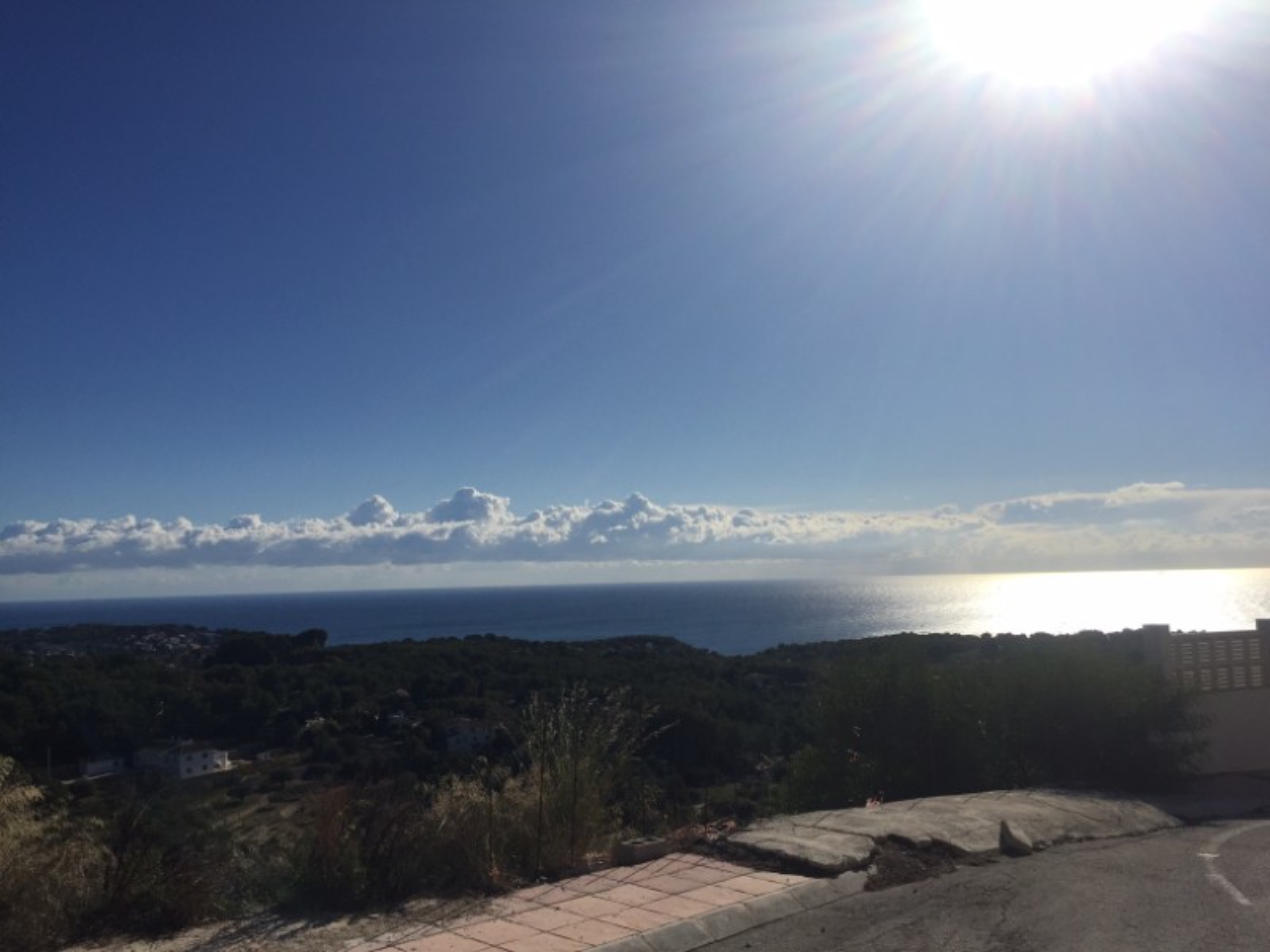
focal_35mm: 29
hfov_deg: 61.7
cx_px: 635
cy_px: 476
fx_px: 1064
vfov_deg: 48.2
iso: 32
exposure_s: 1/9901
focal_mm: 4.15
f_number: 2.2
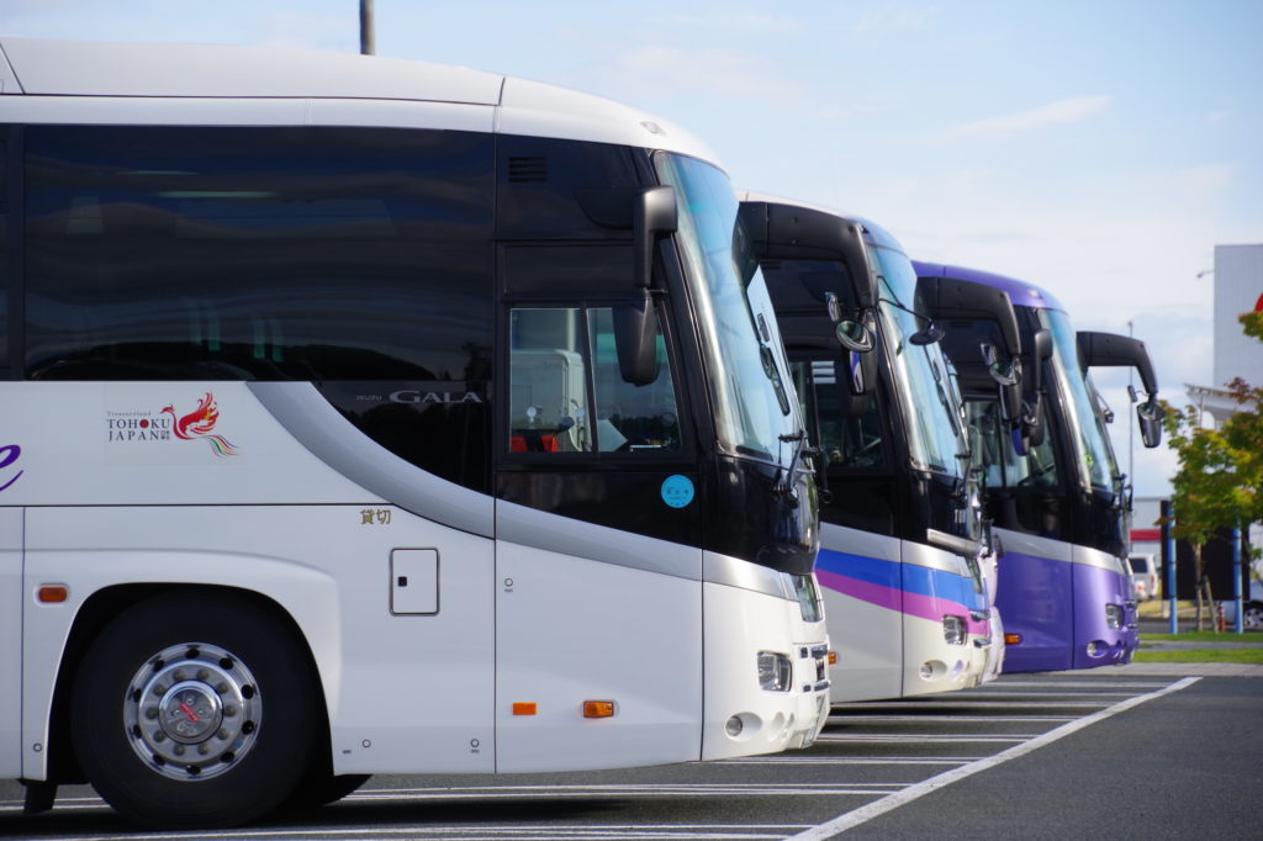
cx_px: 632
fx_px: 6032
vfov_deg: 8.0
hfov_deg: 12.0
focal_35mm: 172
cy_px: 420
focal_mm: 115
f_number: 6.3
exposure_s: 1/320
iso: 200
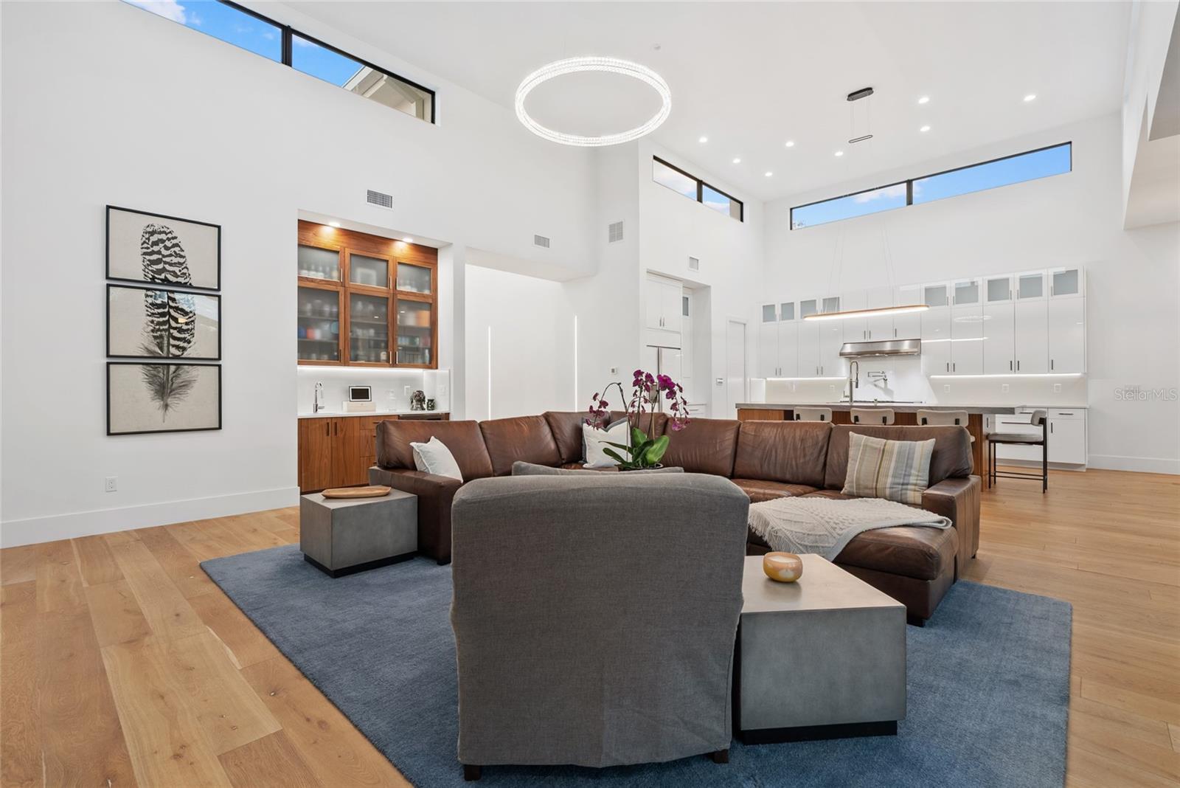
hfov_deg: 96.7
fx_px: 525
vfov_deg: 73.8
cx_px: 590
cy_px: 394
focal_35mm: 16
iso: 400
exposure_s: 1/2.5
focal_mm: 16
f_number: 9
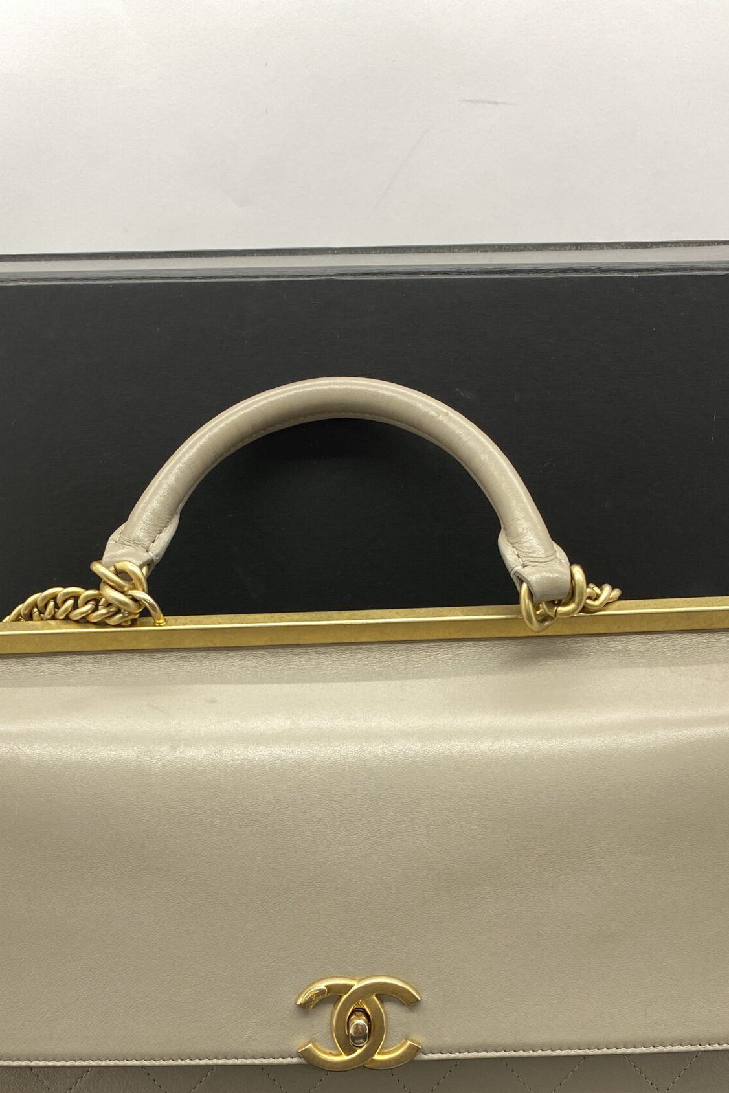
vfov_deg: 46.0
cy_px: 798
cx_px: 324
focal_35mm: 41
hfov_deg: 32.6
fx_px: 1245
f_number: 1.8
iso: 50
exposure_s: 1/100
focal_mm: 4.25
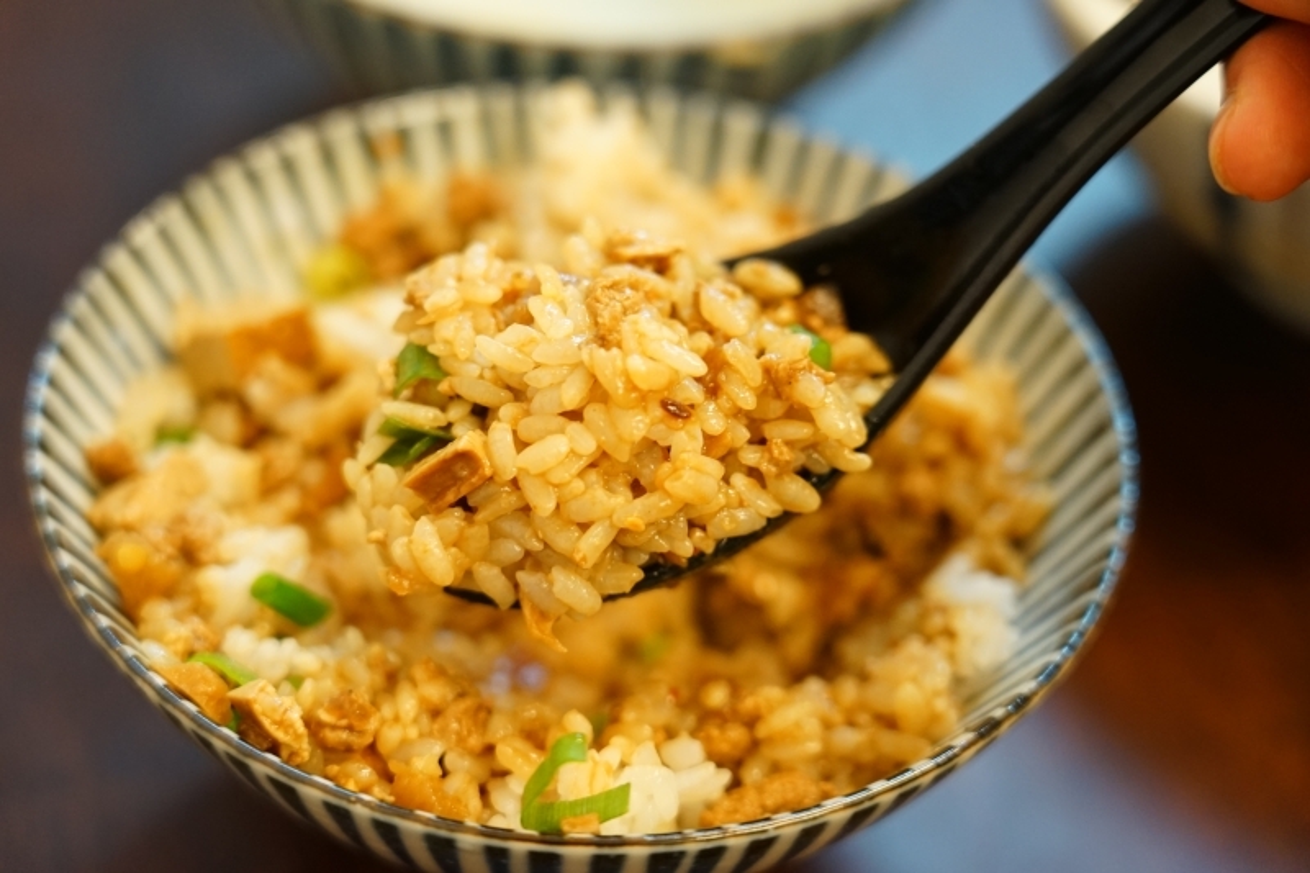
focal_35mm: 84
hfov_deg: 24.2
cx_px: 655
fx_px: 3056
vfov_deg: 16.3
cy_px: 436
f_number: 4
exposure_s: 1/100
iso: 2000
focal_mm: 84
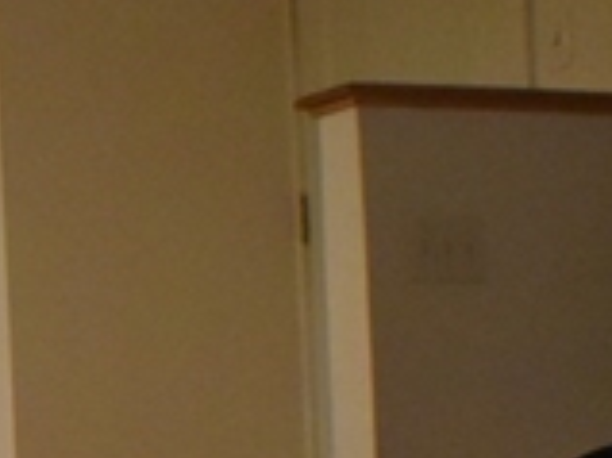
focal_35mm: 204
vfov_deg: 7.1
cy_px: 787
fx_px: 3604
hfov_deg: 9.4
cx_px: -335
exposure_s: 1/125
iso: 3200
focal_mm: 22
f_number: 3.8
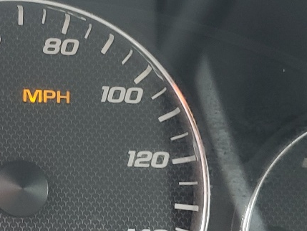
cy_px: 143
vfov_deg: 15.2
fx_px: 861
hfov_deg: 19.7
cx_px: 10
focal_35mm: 97
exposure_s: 1/60.2
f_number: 1.5
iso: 58
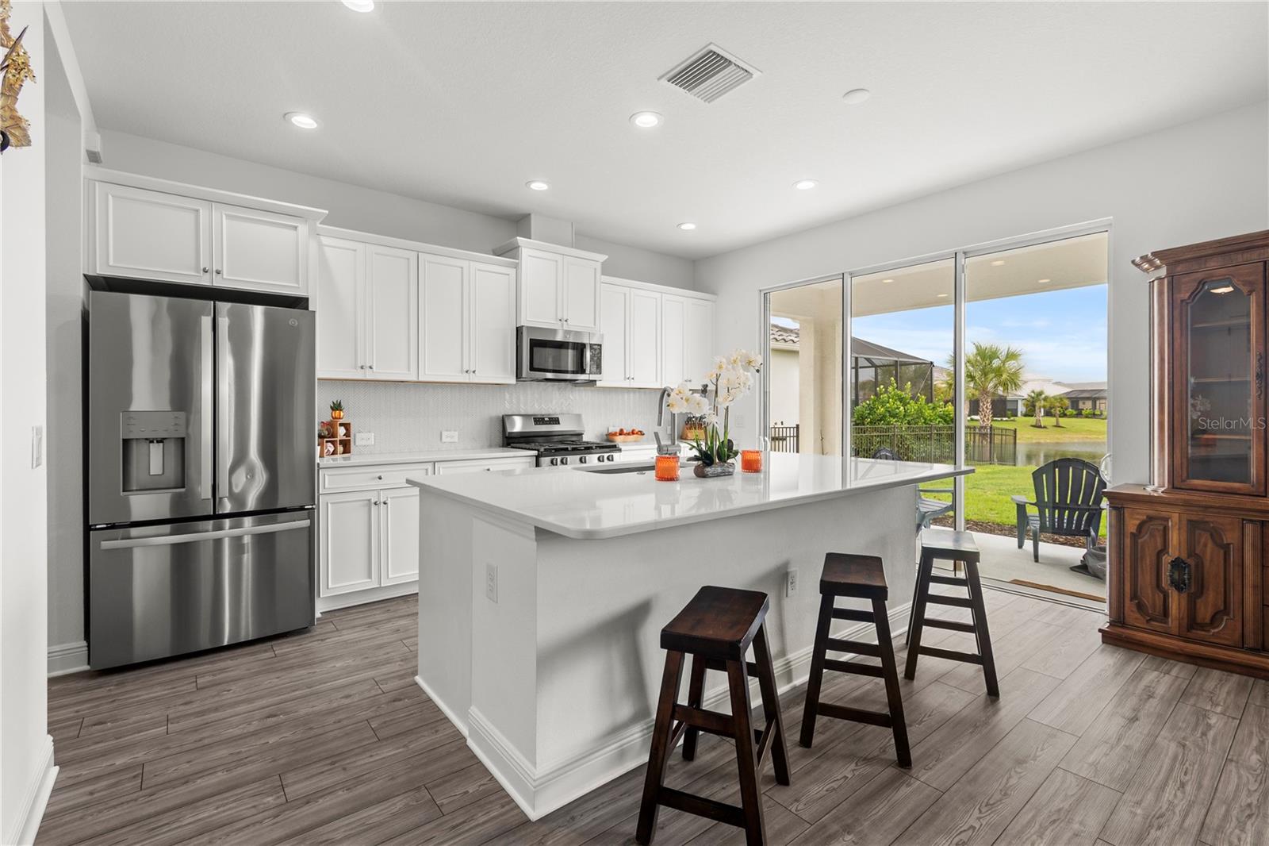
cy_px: 423
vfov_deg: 77.3
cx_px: 634
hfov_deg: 100.4
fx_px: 529
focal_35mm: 15
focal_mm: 10
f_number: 7.1
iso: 100
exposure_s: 1/4
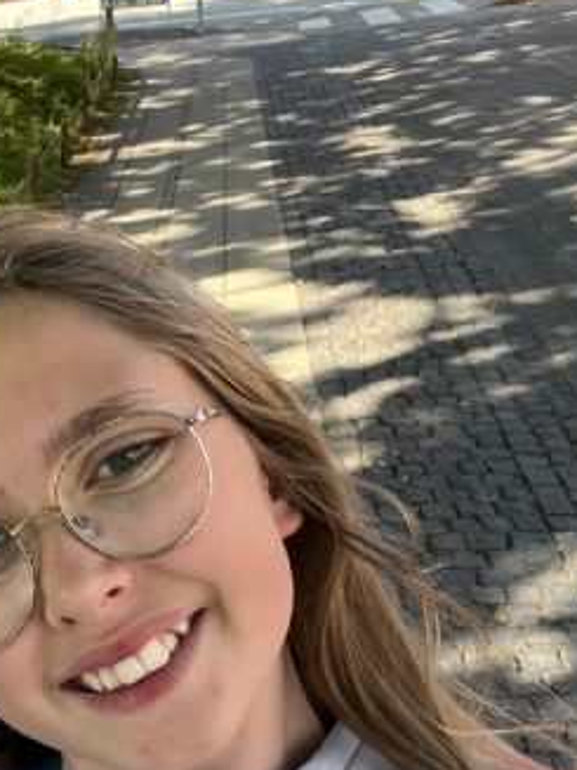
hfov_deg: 25.9
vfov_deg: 34.6
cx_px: 82
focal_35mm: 55
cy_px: 523
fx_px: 1223
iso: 40
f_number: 2.2
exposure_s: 1/121
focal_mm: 2.71
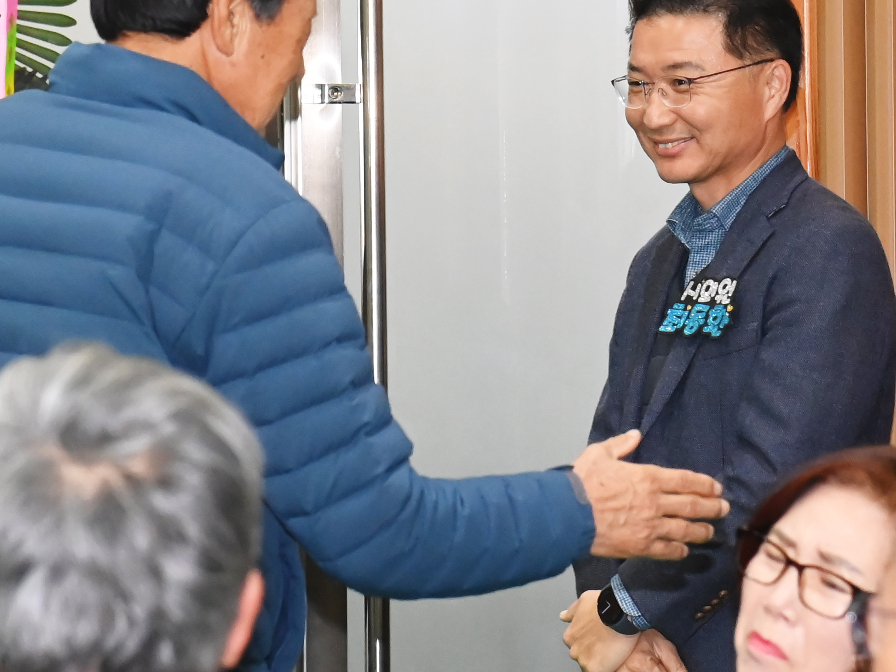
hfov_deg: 10.7
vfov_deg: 8.0
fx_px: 4788
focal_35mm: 185
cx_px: 680
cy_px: 302
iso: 5000
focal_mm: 120
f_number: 6.3
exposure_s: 1/250
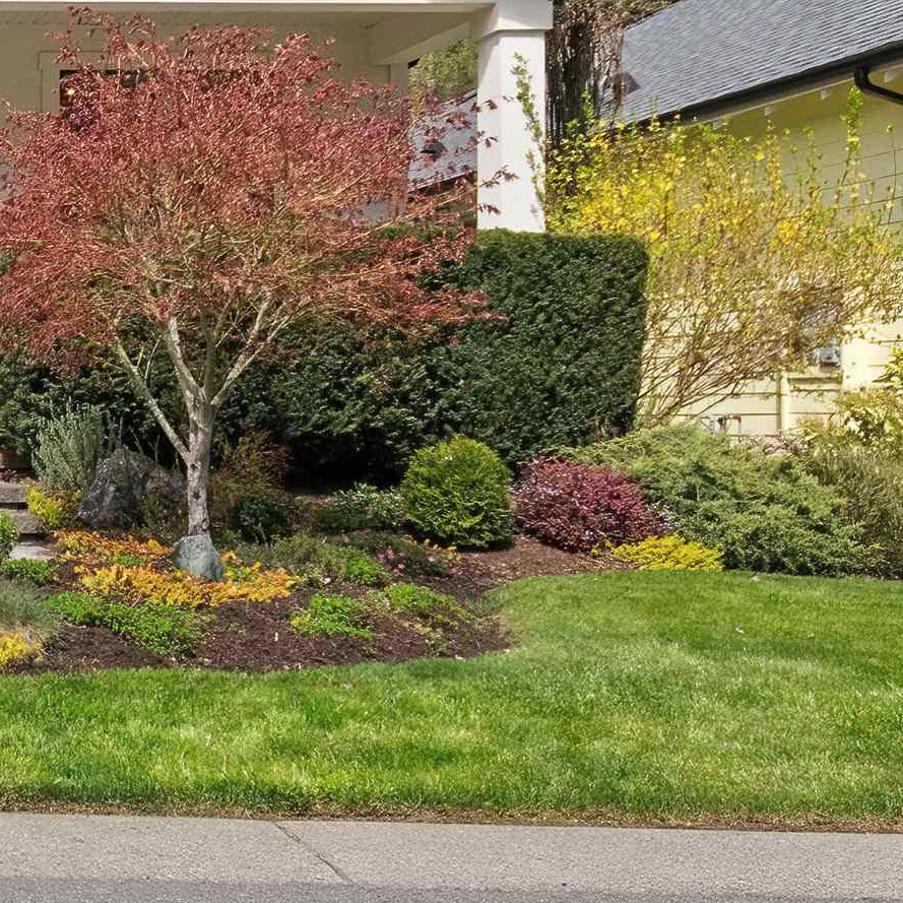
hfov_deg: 30.0
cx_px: -291
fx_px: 1299
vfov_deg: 35.8
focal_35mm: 44
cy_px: 69
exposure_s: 1/640
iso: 250
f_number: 10
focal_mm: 10
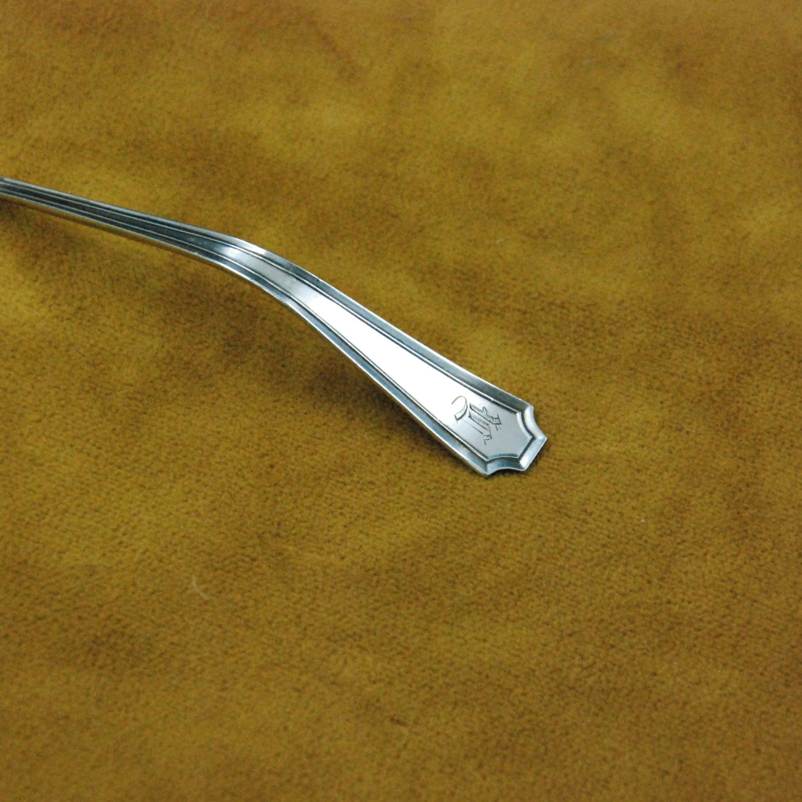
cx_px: 474
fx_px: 4263
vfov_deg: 10.7
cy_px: 401
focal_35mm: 163
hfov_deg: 10.7
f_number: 8
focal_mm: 85
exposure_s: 1/1000
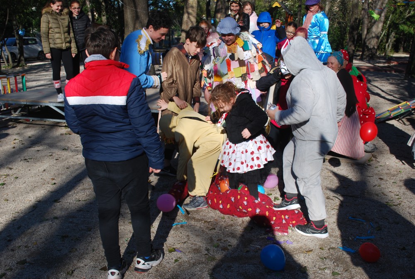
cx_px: 208
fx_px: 450
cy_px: 140
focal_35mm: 39
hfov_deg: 49.5
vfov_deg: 34.4
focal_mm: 26
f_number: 7.1
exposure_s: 1/200
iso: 100
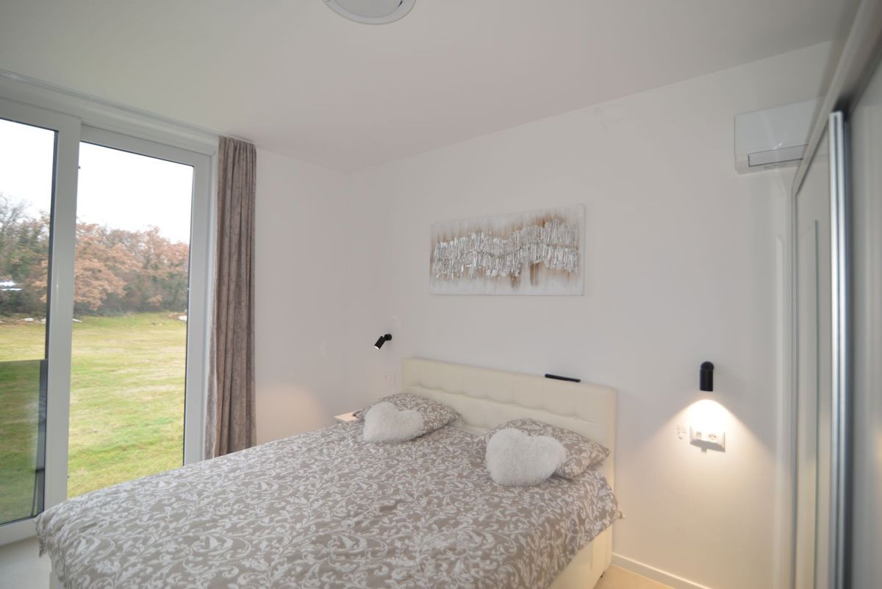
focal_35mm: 16
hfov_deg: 96.7
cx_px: 441
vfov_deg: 73.8
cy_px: 294
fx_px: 392
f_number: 3.2
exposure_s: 1/160
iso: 200
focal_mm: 16
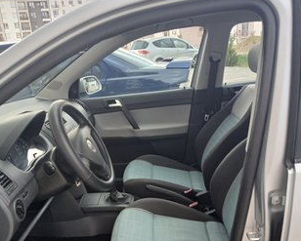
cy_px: 180
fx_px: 312
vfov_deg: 41.1
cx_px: 151
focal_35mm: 35
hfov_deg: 51.5
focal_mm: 3.98
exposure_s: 1/50
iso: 100
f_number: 1.8
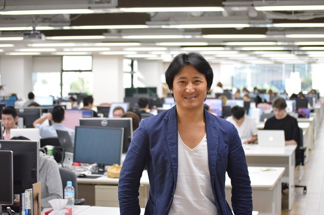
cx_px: 162
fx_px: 741
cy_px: 108
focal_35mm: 82
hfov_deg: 24.7
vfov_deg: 16.5
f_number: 4
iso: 1600
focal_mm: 55
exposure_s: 1/100
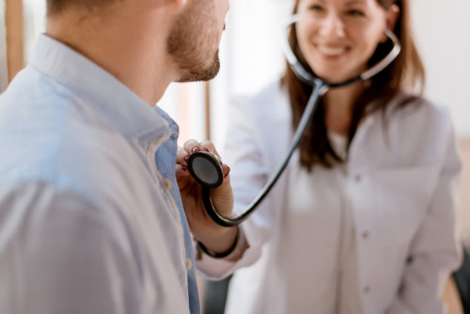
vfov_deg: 27.0
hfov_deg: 39.6
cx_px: 235
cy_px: 157
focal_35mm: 50
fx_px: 653
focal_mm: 50
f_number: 2.2
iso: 320
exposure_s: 1/400
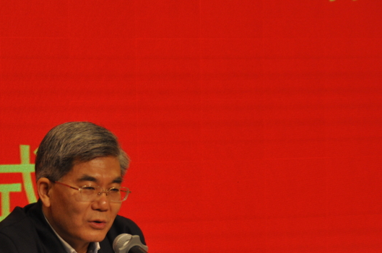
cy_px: 231
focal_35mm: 278
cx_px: 94
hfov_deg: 7.4
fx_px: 2945
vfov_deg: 4.9
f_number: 5.6
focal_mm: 98
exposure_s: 1/100
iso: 640
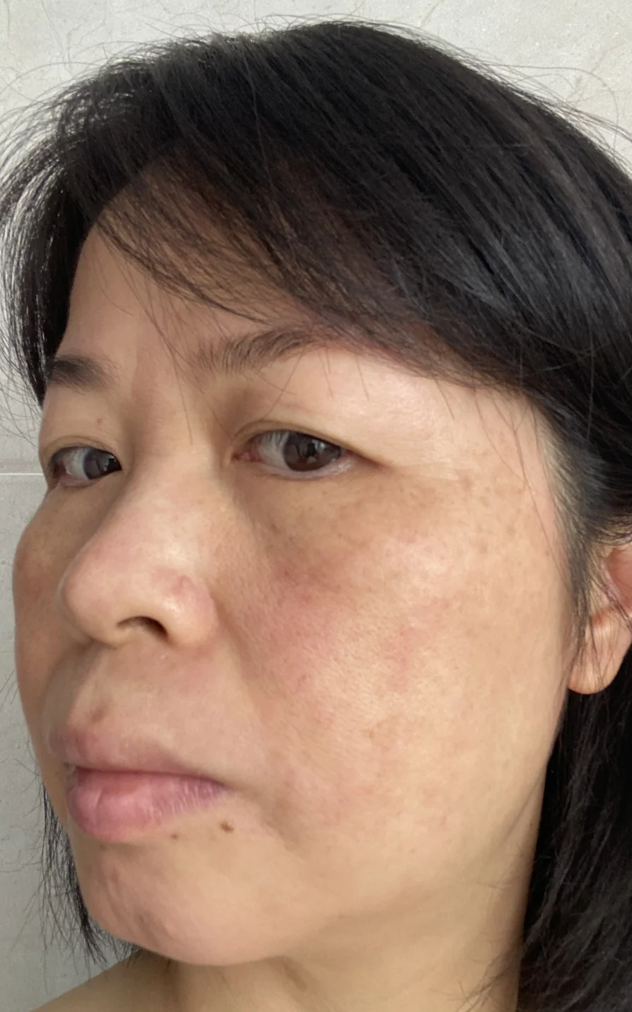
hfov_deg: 39.4
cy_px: 504
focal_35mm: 32
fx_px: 882
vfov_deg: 59.7
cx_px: 345
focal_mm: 2.71
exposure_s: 1/60
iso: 125
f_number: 2.2
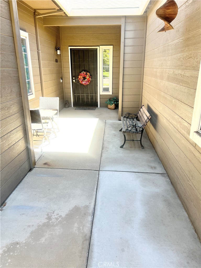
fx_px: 201
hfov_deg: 53.1
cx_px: 100
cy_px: 134
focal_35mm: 26
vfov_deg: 67.3
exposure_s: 1/290
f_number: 1.5
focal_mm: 5.7
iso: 40
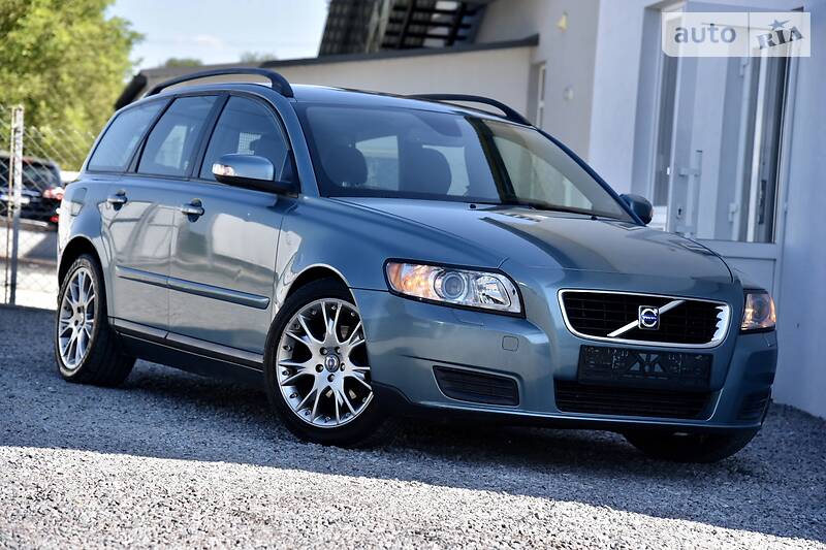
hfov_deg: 20.8
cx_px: 413
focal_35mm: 98
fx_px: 2248
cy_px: 275
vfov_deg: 14.0
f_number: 5.6
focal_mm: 98
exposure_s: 1/500
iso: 280
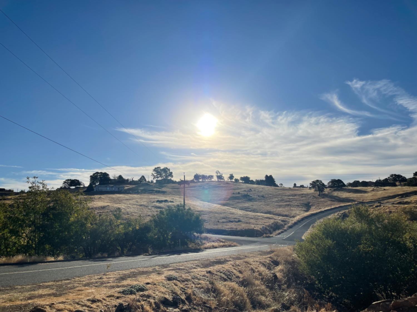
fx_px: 301
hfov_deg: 69.4
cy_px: 156
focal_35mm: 25
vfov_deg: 54.9
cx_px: 208
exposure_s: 1/15152
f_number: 1.6
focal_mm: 5.1
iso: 40
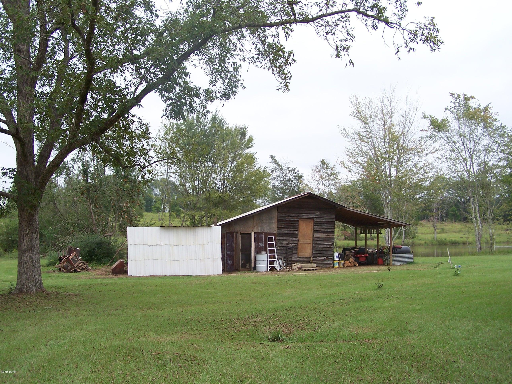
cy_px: 192
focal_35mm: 40
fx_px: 592
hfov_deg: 46.8
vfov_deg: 36.0
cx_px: 256
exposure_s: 1/250
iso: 80
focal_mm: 6.7
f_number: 2.8
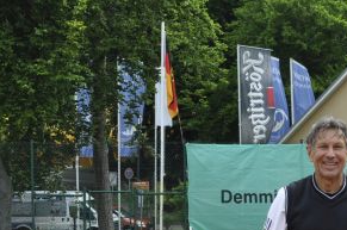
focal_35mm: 124
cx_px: 190
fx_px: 1190
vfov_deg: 10.9
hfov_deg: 16.6
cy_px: 245
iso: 200
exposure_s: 1/250
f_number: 8
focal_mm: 25
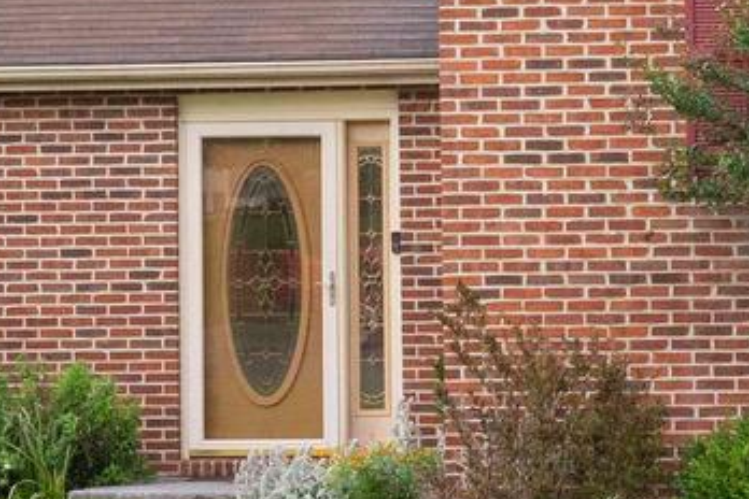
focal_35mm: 203
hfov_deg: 10.1
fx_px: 4222
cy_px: 131
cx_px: 557
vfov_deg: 6.8
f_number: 11
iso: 640
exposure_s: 1/250
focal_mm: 34.5
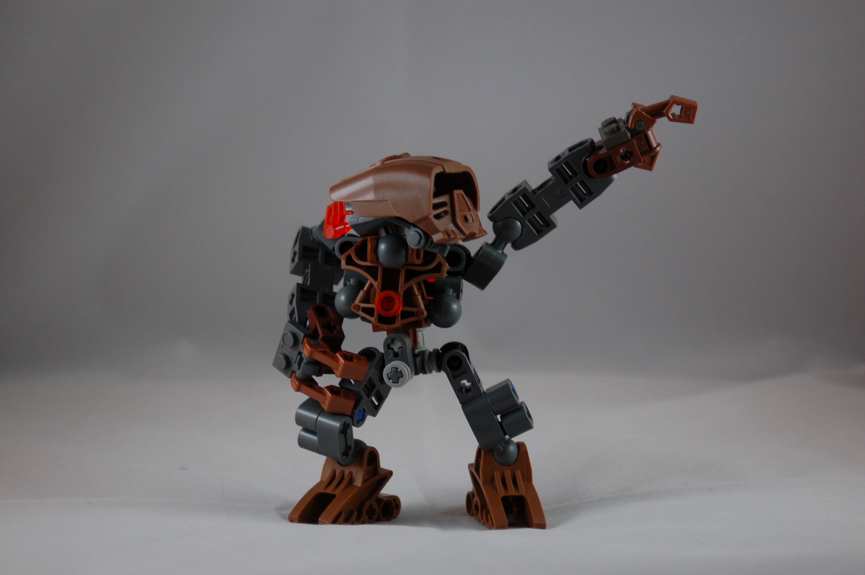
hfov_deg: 18.2
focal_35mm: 112
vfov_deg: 12.2
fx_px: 2701
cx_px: 432
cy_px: 288
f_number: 5.6
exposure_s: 1/20
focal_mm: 75
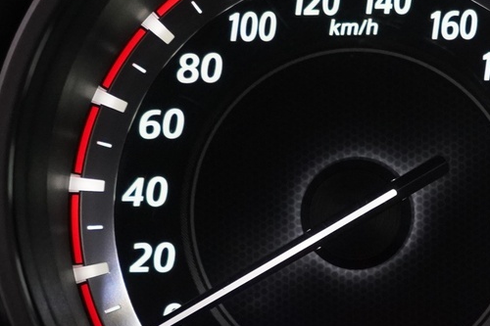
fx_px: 3089
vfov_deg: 6.0
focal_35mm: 227
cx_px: 370
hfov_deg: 9.1
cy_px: 216
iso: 4000
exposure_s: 1/60
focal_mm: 70
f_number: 5.6
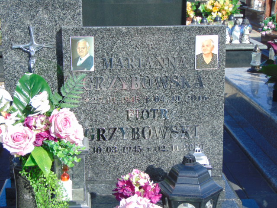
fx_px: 568
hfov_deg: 27.4
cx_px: 138
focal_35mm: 71
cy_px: 104
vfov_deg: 20.7
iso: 80
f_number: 3.7
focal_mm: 12.8
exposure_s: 1/640
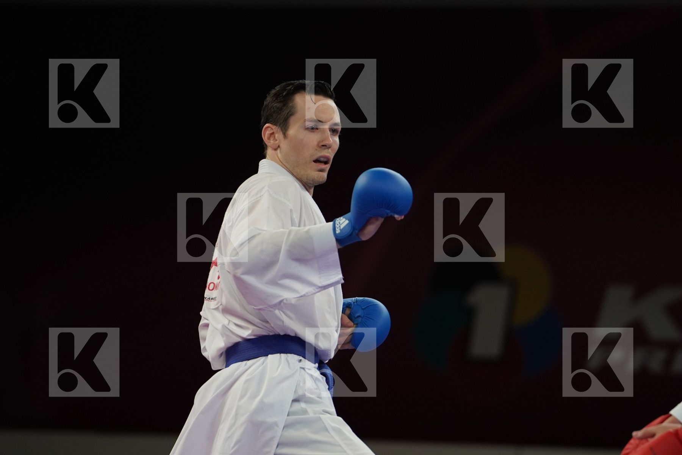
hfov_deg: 6.9
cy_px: 228
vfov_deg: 4.6
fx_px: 5683
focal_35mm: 300
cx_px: 341
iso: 1250
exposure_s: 1/1000
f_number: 2.8
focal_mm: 200
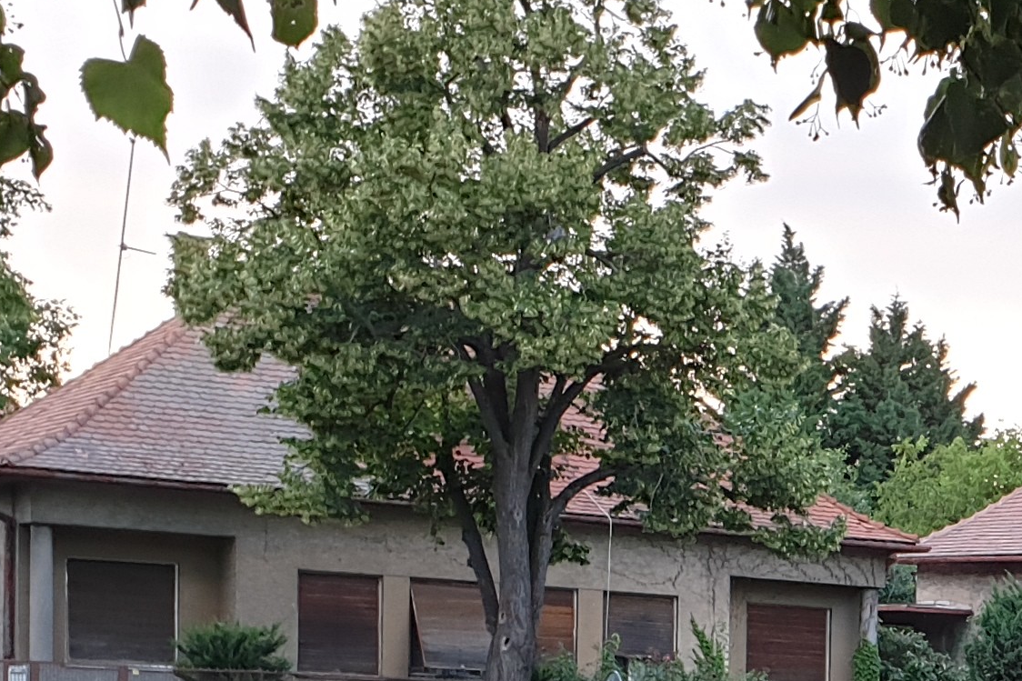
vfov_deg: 13.3
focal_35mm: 97
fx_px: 2753
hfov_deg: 19.6
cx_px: 1281
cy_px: 1013
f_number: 2.4
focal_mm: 4.3
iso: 100
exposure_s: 1/50
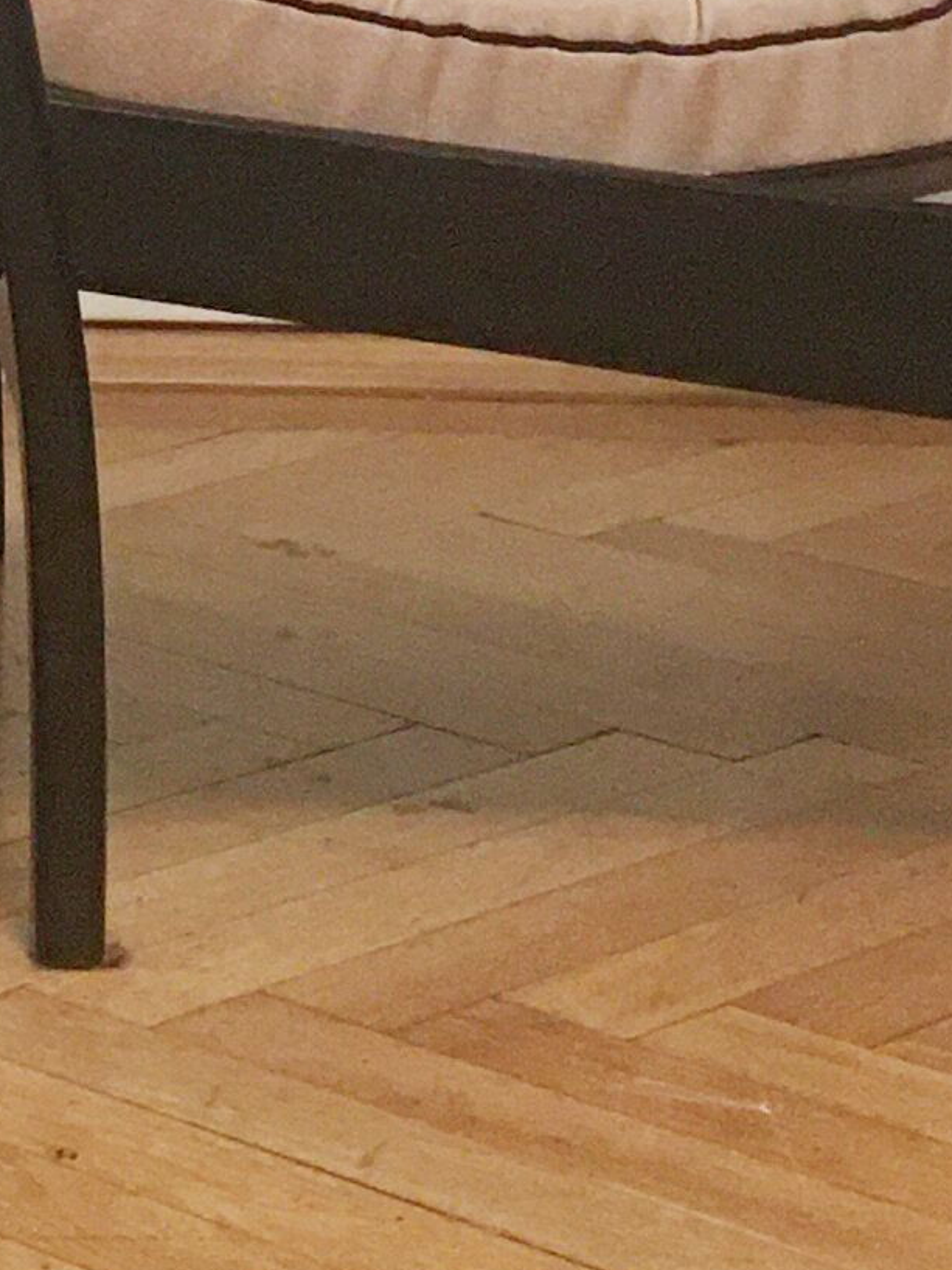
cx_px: -371
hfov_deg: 10.1
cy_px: -1104
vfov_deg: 12.5
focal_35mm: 143
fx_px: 5246
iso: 125
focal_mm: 4.15
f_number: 2.2
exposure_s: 1/17
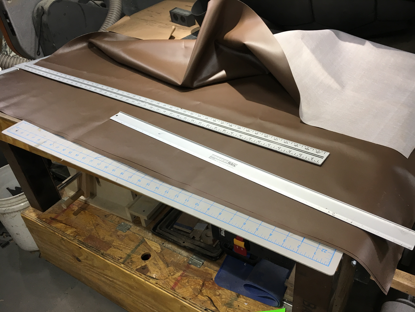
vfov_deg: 48.2
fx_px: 348
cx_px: 208
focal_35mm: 29
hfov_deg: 61.7
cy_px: 156
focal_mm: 4.15
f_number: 2.2
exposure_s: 1/30
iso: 32
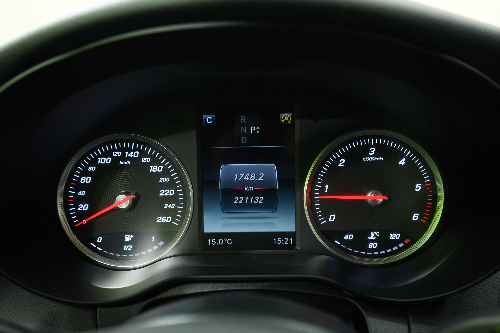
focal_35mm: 32
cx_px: 250
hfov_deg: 58.7
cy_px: 166
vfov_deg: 41.1
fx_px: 444
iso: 1000
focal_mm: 32
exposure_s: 1/13
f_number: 5
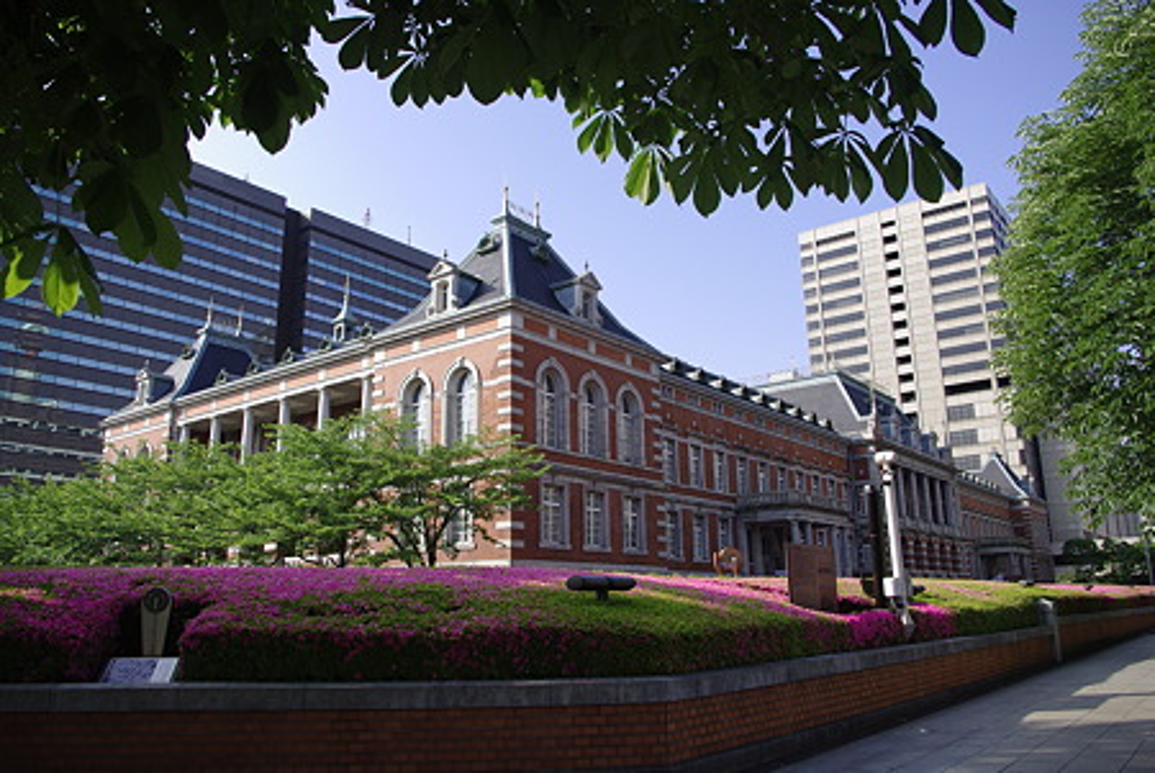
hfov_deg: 67.3
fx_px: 867
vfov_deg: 48.0
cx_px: 578
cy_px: 386
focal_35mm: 27
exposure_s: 1/320
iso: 100
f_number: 5
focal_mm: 18
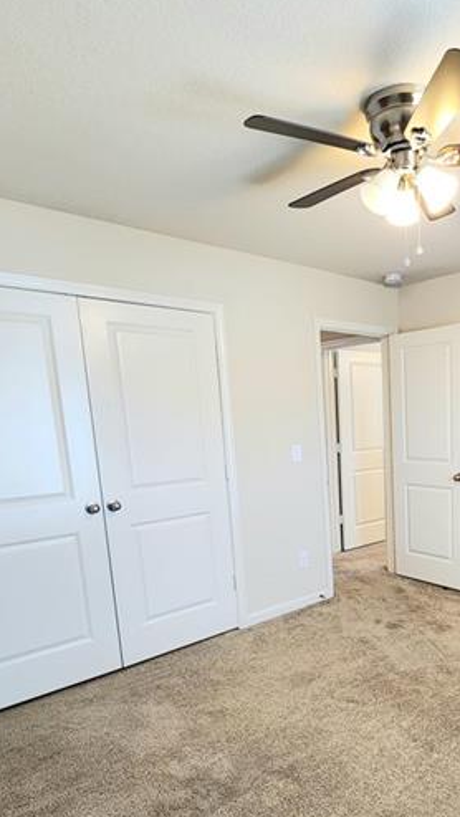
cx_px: 382
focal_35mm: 22
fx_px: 477
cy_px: 518
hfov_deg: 48.0
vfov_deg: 79.5
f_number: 2.2
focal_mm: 2.2
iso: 250
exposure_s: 1/60.2
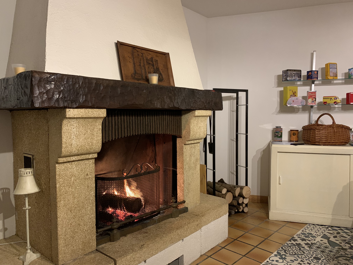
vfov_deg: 53.1
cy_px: 132
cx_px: 176
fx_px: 265
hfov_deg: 67.3
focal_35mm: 26
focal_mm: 4.25
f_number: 1.8
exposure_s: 1/33
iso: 400
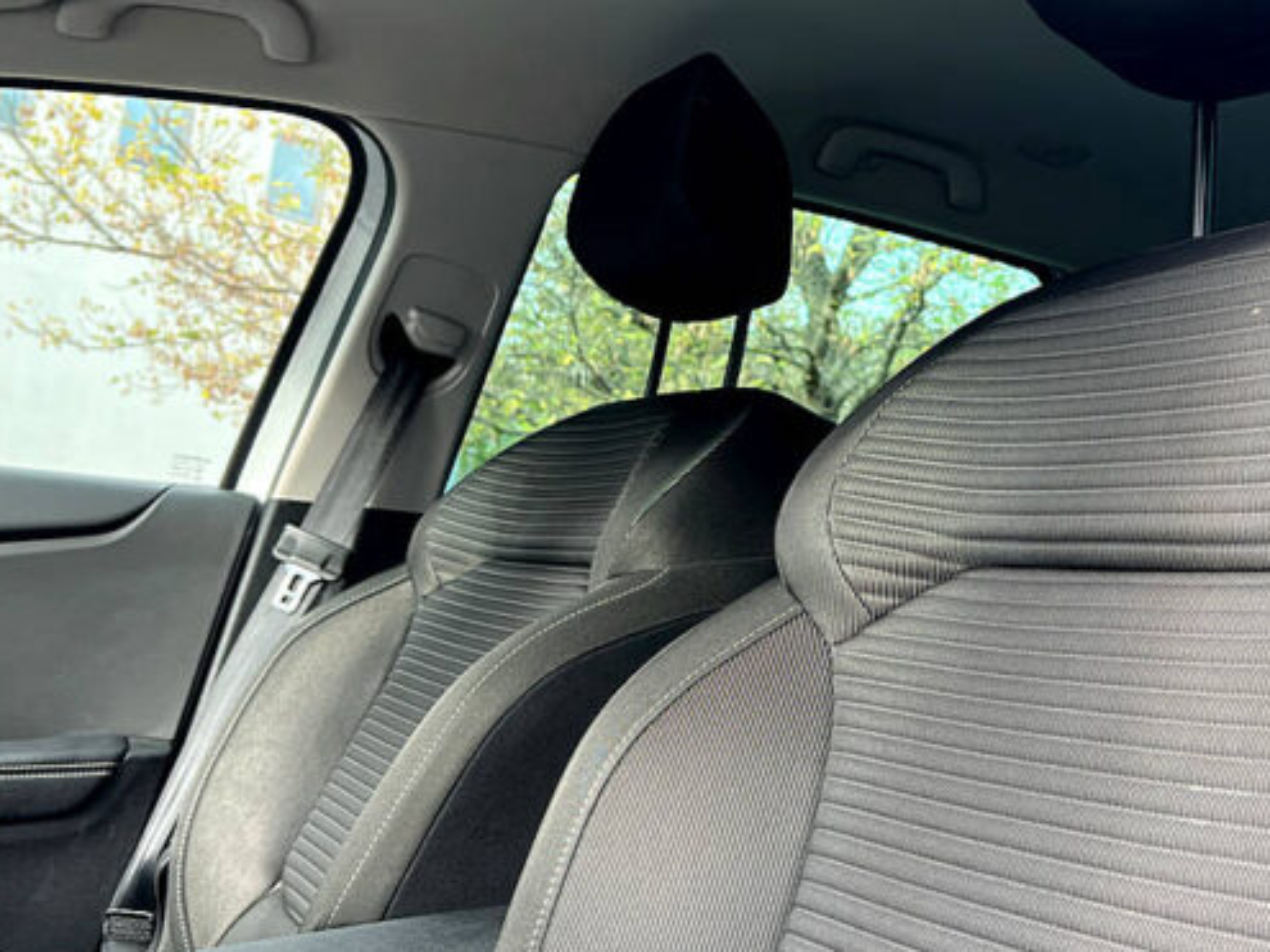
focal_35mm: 42
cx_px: 752
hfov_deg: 44.6
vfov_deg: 33.9
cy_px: 295
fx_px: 1541
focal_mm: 5.7
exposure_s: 1/149
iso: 50
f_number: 1.5
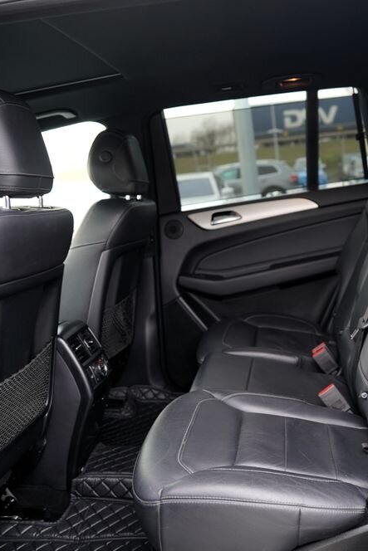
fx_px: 567
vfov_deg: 51.9
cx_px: 288
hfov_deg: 35.0
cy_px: 270
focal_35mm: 37
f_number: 2.8
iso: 250
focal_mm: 24
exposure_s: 1/30
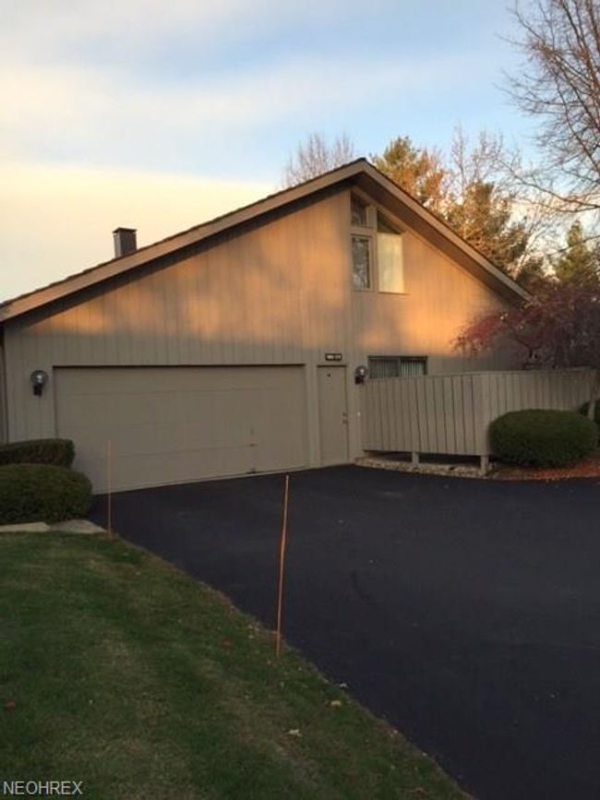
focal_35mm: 29
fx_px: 670
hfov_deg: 48.2
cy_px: 400
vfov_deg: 61.7
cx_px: 300
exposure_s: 1/291
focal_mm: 4.15
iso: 32
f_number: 2.2
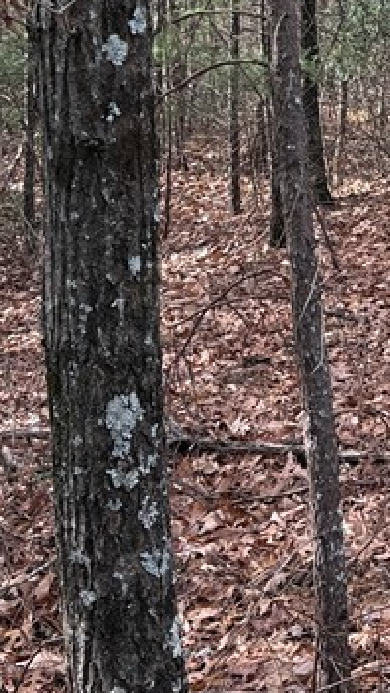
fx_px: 1397
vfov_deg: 27.1
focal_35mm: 76
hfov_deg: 14.6
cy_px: 100
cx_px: 622
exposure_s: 1/627
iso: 80
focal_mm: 6.76
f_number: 1.78
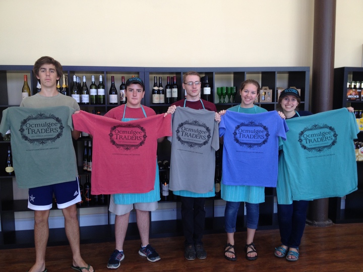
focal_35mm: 35
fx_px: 367
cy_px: 136
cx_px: 182
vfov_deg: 40.7
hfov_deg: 52.6
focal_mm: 4.28
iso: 50
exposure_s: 1/30
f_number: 2.4
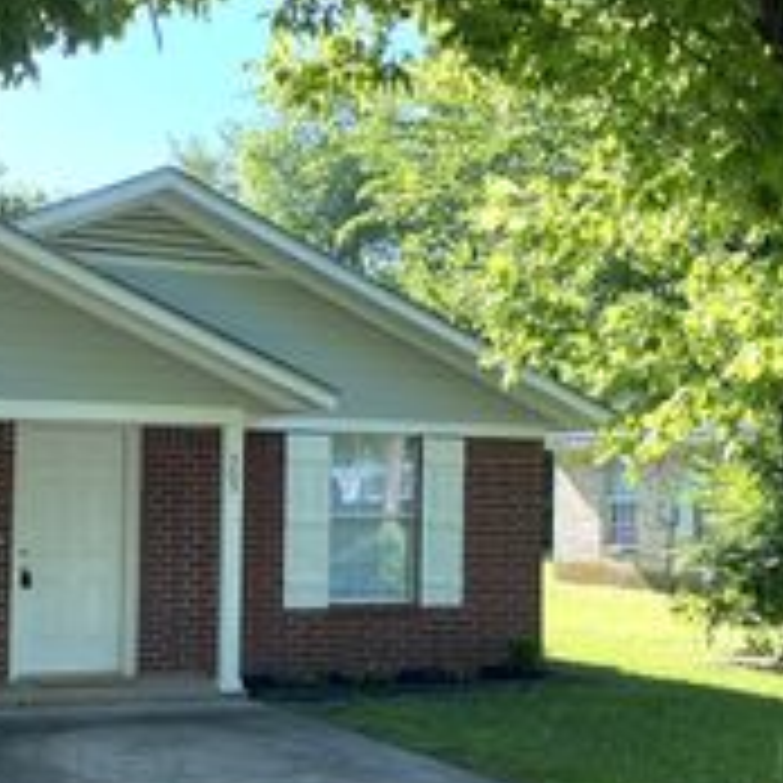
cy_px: 470
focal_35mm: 66
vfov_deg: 26.0
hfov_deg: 26.0
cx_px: 302
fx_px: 1689
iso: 32
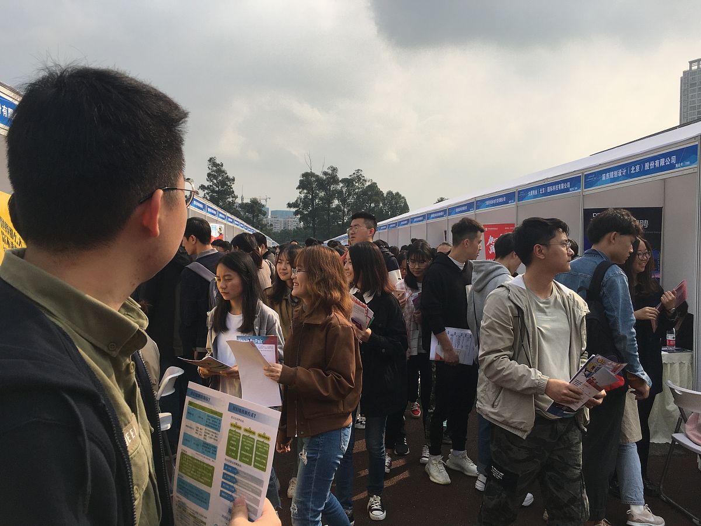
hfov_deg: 61.7
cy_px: 263
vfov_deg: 48.2
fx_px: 587
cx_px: 350
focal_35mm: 29
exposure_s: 1/1570
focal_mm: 4.15
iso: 25
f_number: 2.2
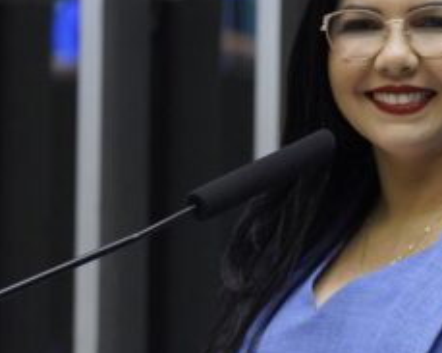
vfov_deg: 6.2
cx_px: 301
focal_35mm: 249
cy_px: 334
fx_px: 3256
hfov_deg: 7.8
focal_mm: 79
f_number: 3.5
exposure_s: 1/160
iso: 5000
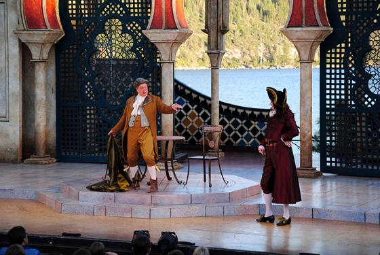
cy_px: 128
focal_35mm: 112
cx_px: 190
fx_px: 1189
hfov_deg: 18.2
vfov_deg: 12.2
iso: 400
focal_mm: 75
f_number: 5.3
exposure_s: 1/160
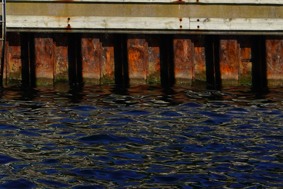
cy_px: -361
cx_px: -199
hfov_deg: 8.7
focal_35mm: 227
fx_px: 1785
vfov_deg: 5.7
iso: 125
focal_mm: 35
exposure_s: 1/640
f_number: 8
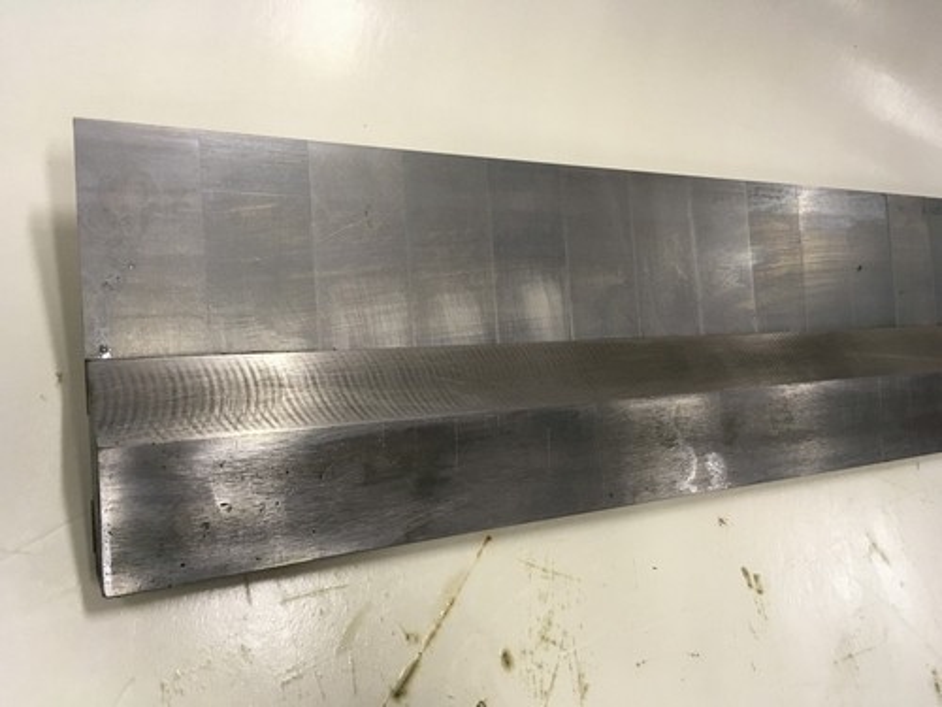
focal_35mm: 29
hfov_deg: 61.7
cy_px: 354
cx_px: 471
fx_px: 789
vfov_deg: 48.2
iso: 125
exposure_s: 1/33
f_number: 2.2
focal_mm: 4.15
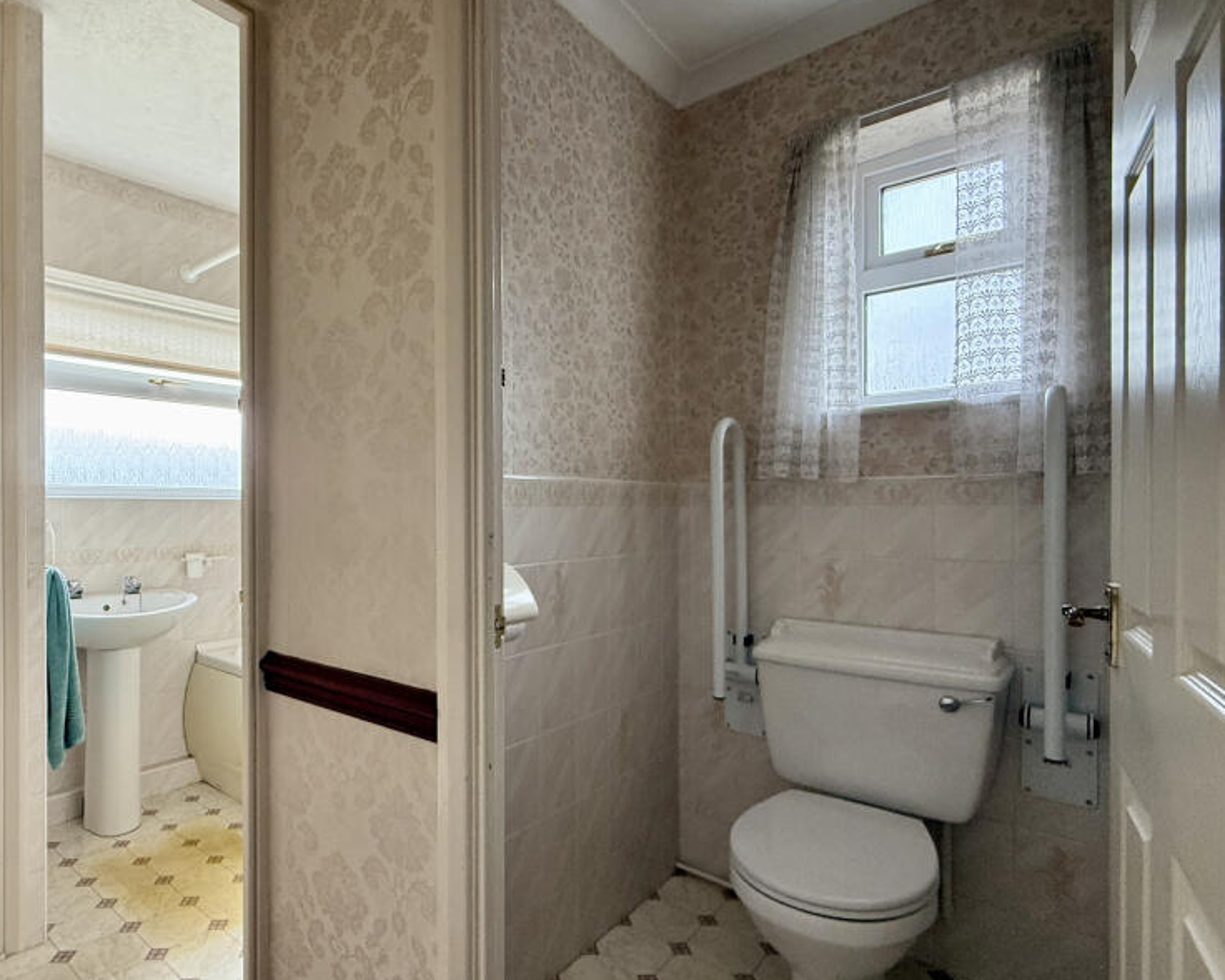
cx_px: 448
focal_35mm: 19
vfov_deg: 70.8
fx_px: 689
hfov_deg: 81.5
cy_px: 509
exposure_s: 1/99
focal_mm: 2.22
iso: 320
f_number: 2.2
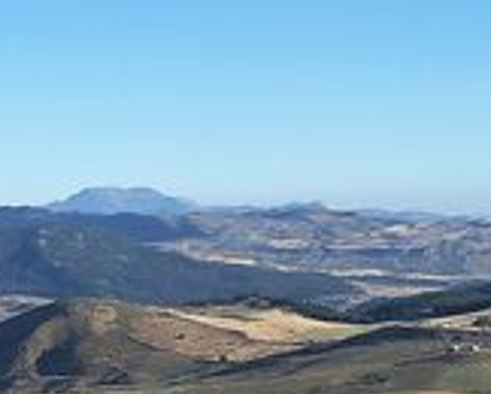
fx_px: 1891
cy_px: 324
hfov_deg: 14.4
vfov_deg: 11.8
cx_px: -79
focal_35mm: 130
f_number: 5
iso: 64
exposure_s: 1/320
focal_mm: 7.54
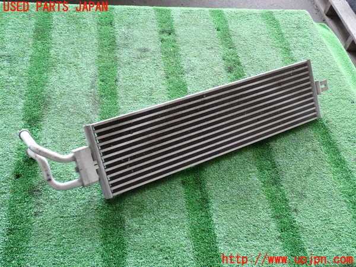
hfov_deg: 51.4
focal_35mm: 36
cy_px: 134
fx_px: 370
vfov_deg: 39.7
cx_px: 178
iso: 200
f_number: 2.5
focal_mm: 6.37
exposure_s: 1/60
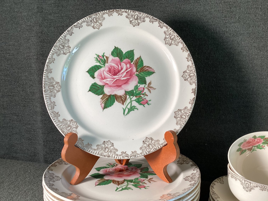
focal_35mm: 31
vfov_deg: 45.4
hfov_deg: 58.3
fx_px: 240
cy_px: 100
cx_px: 134
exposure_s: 1/120
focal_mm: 3.3
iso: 80
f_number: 2.4
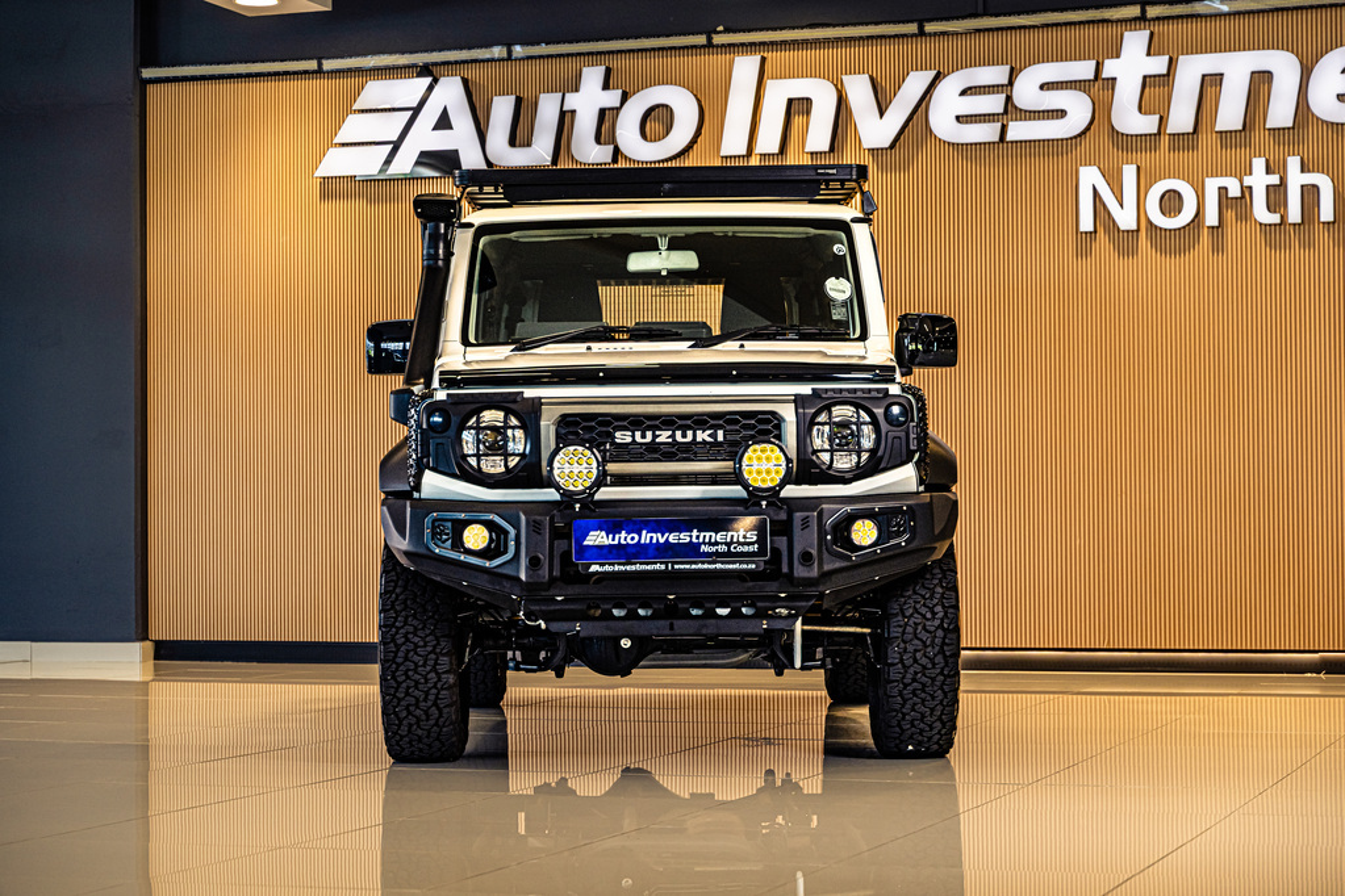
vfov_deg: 18.2
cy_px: 448
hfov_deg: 27.0
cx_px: 672
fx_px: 2802
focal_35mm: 75
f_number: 5
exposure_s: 1/160
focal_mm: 75
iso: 500
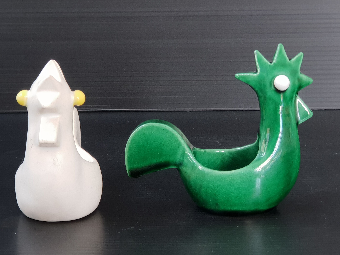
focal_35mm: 52
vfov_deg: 28.0
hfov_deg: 36.8
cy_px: 128
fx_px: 511
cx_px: 170
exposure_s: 1/30
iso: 125
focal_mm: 6
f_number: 2.4
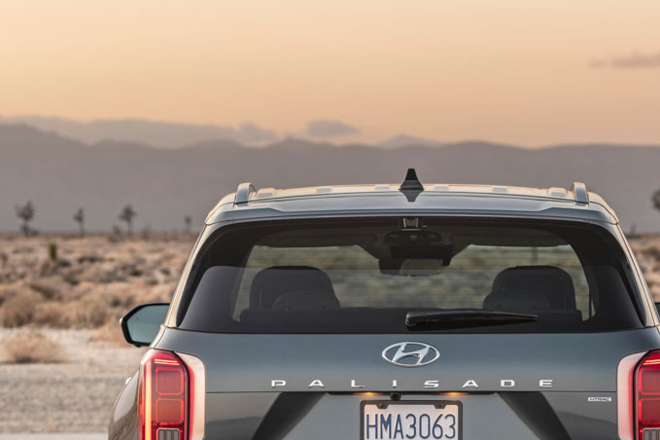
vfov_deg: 6.9
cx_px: 412
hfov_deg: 10.4
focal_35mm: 198
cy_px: 382
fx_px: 3628
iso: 64
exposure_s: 1/6
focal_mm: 105
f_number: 5
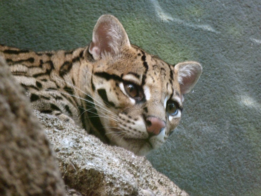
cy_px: 98
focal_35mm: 599
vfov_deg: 2.5
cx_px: 130
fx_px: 4516
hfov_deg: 3.3
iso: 800
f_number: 5.2
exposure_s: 1/40
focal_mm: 107.9
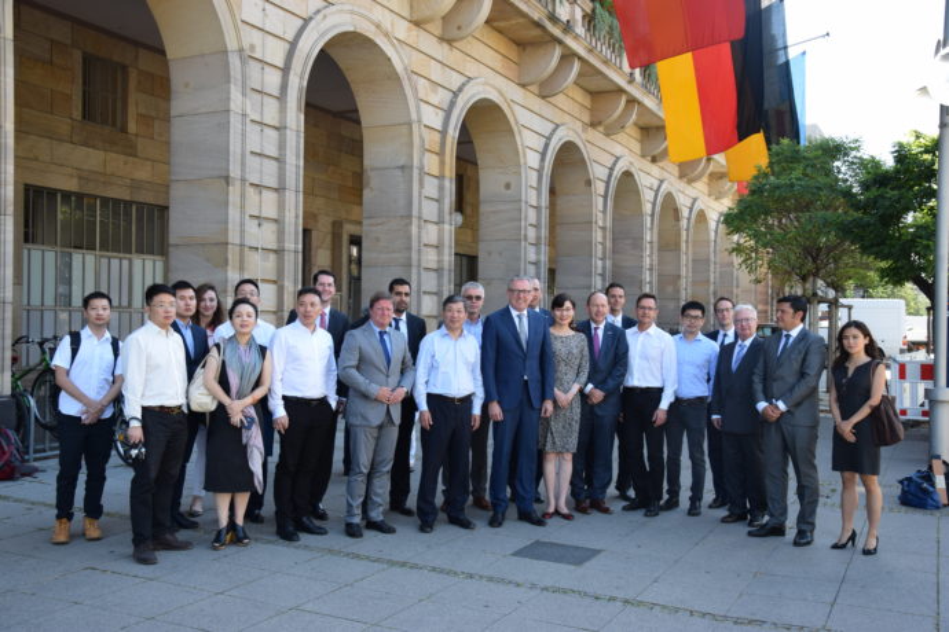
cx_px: 474
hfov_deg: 53.1
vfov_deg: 36.9
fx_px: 949
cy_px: 316
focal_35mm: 36
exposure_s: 1/125
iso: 200
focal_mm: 24
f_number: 5.6
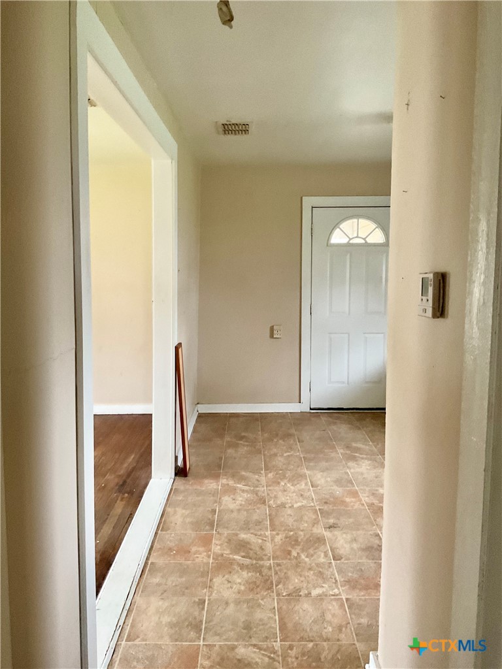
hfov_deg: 48.2
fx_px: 561
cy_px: 334
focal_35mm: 29
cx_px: 251
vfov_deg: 61.7
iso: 250
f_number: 1.8
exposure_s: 1/60
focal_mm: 3
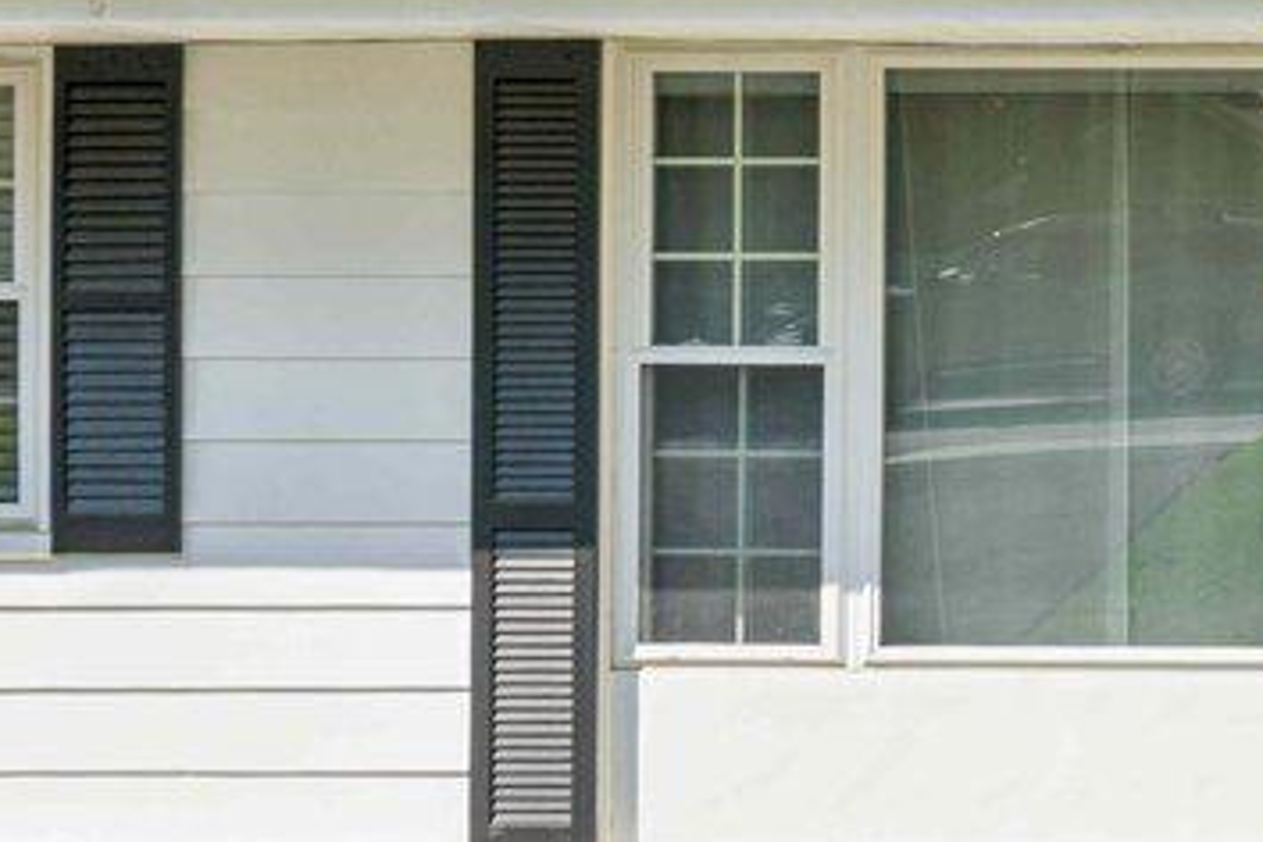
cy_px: 95
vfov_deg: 16.6
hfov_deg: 22.1
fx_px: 2842
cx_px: 1713
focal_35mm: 81
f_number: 7.1
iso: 100
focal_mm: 14
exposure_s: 1/320
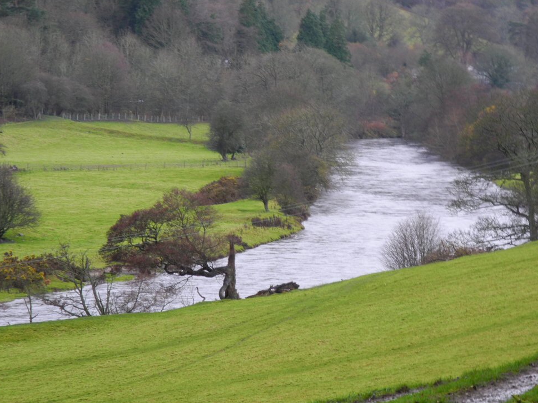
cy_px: 216
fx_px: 3854
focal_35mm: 248
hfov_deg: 8.0
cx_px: 292
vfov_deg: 6.0
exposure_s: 1/15.4
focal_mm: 42.6
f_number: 5.6
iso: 100
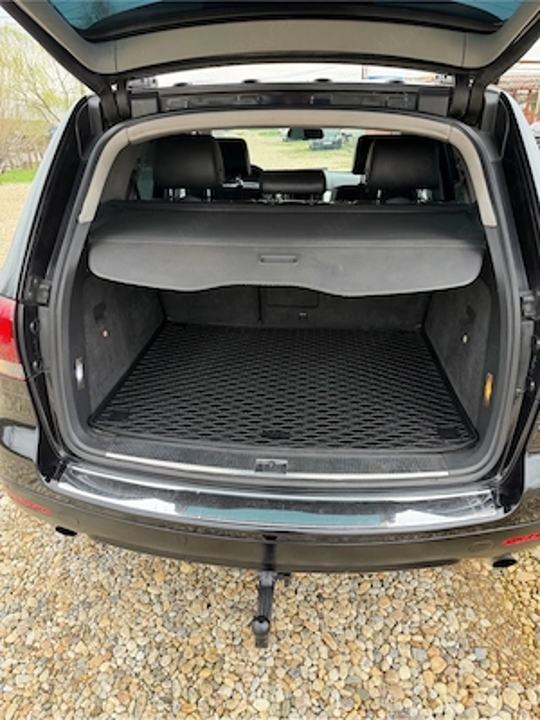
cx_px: 270
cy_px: 360
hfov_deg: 56.8
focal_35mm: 24
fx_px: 499
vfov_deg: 71.6
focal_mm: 6.76
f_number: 1.78
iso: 160
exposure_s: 1/220
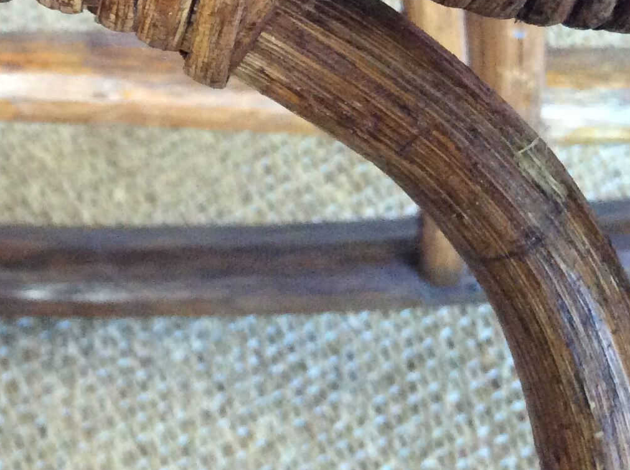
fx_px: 1490
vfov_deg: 17.1
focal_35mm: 82
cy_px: -104
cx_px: 12
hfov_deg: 23.0
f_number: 2.4
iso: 250
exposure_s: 1/25
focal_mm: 3.3
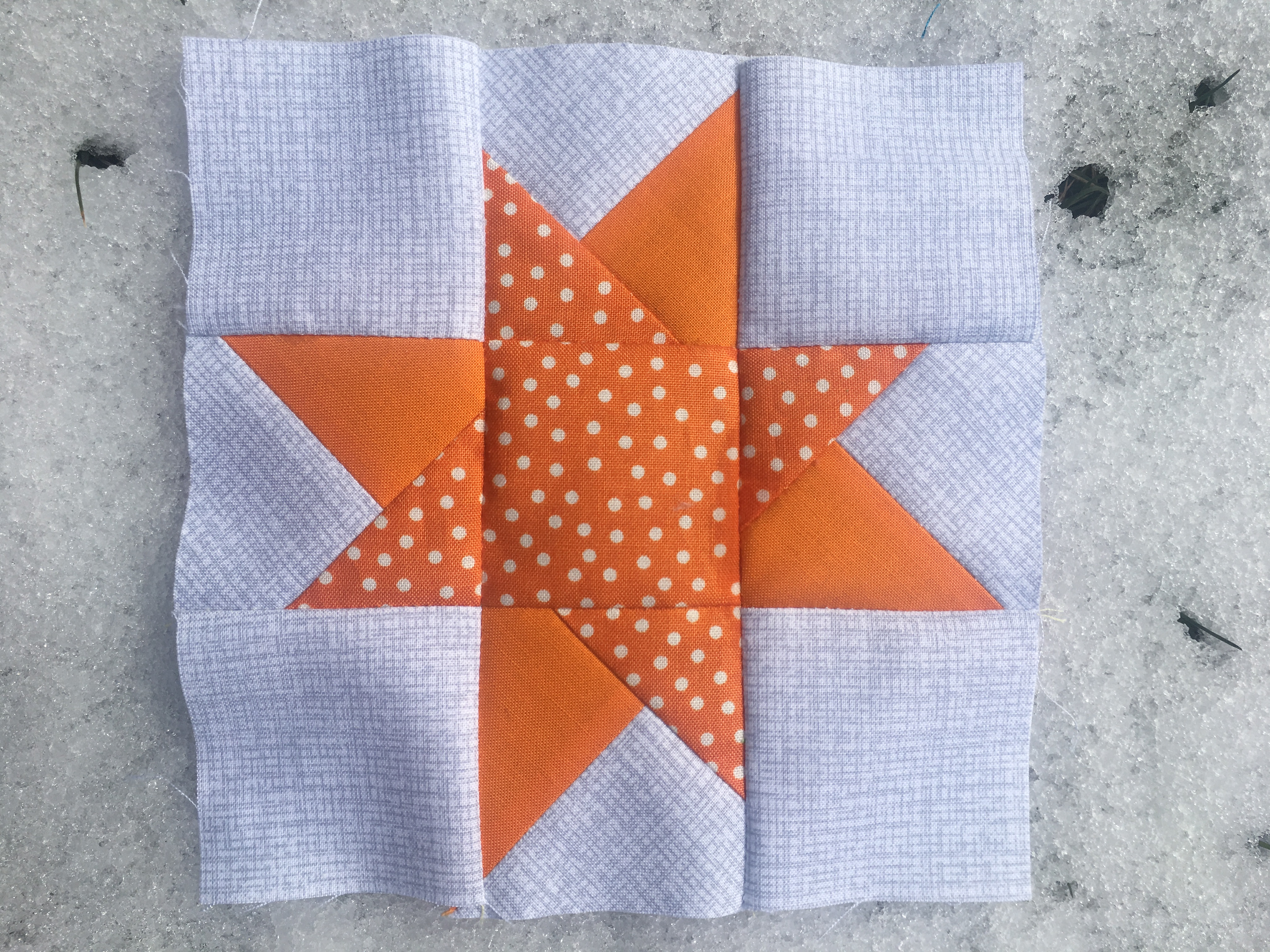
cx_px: 635
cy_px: 476
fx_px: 1064
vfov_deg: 48.2
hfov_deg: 61.7
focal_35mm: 29
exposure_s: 1/2747
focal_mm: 4.15
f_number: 2.2
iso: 25
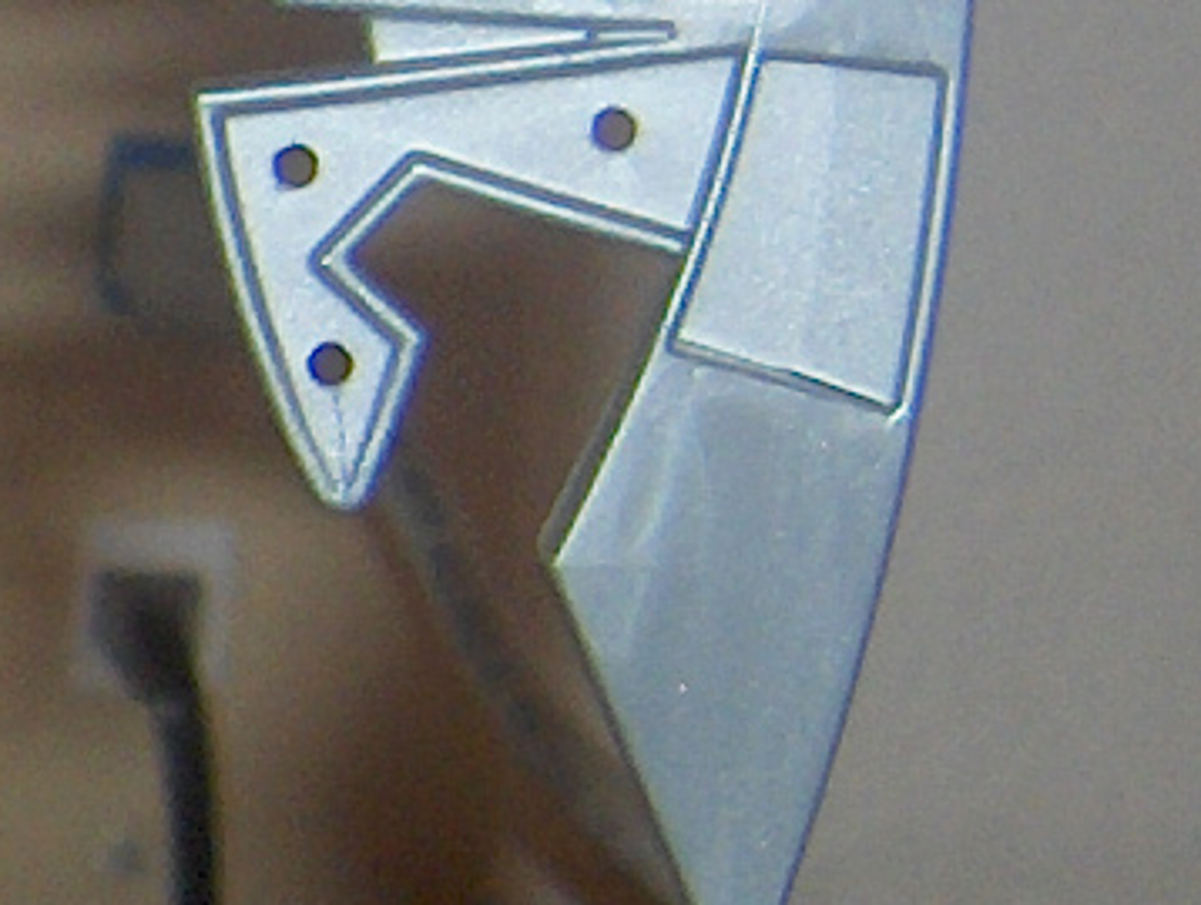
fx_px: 9804
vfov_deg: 5.3
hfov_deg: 6.5
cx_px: -2164
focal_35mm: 282
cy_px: 188
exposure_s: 1/60
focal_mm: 8
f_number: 2.8
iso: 100
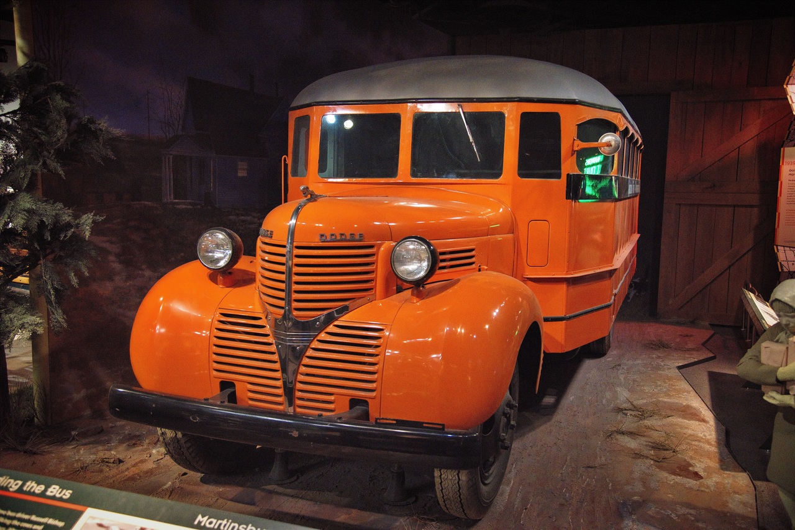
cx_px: 398
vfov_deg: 38.9
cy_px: 265
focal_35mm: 34
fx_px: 751
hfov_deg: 55.8
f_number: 4
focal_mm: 34
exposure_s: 1/80
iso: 6400
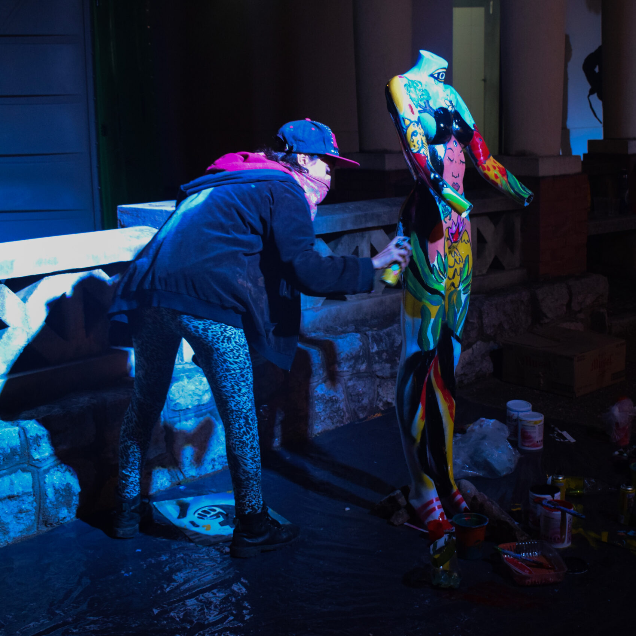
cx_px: 431
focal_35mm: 56
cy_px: 319
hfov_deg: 30.5
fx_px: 1157
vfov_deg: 30.7
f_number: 5.6
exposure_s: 1/50
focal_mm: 29
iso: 3200
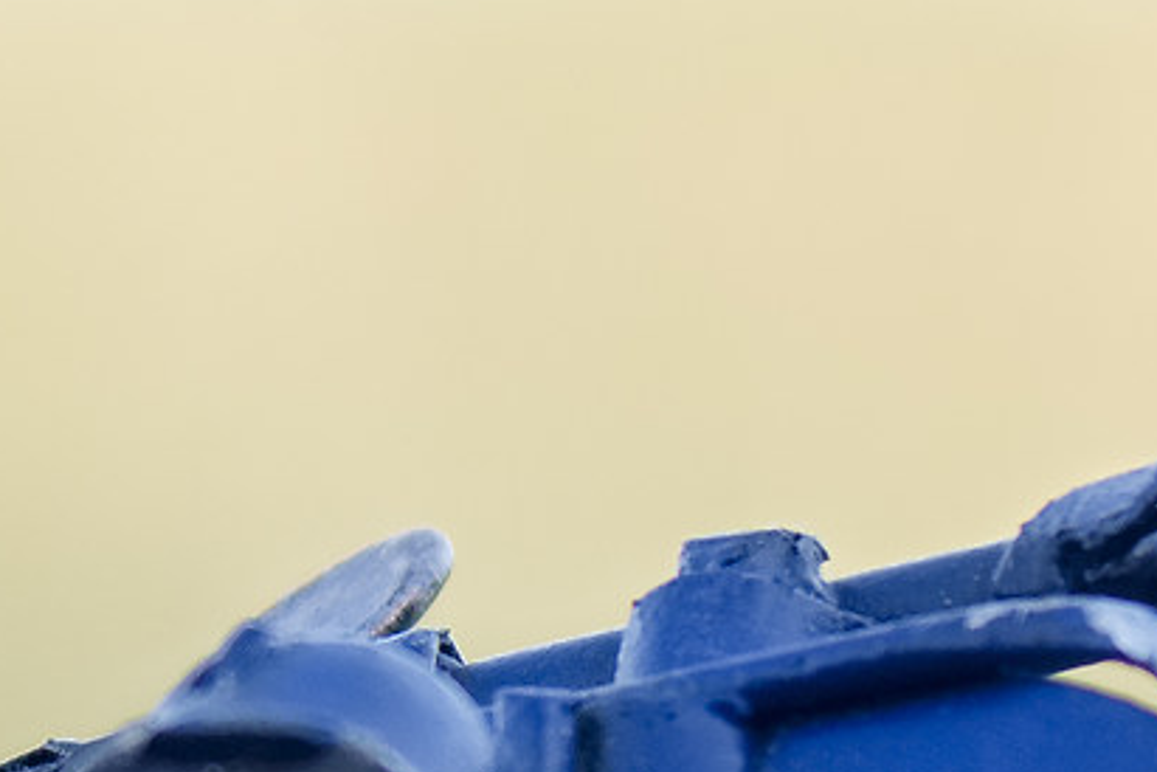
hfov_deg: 3.9
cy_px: 1217
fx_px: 16872
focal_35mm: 525
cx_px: 2505
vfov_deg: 2.6
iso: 200
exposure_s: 1/80
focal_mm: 60
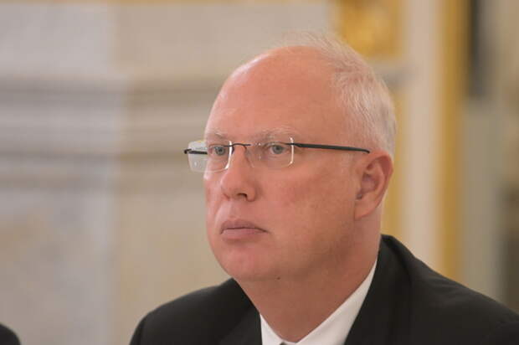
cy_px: 172
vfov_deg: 2.3
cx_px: 260
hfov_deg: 3.4
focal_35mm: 600
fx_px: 8641
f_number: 5
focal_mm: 400
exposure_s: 1/320
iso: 4000
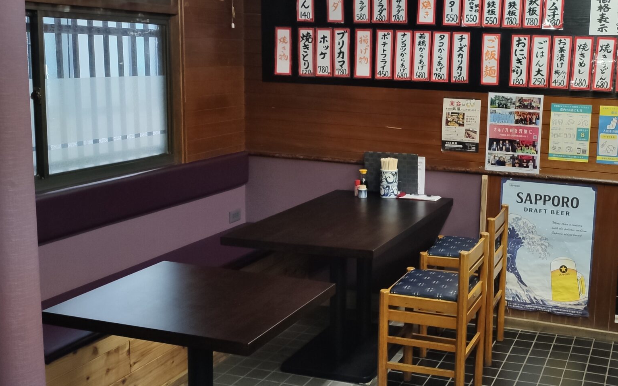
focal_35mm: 46
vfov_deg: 28.0
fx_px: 775
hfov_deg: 42.4
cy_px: 183
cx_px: 450
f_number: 1.75
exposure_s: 1/50
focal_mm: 4.75
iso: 162
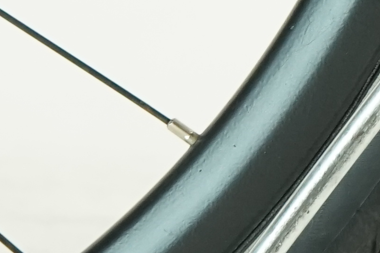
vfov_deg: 4.1
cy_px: -426
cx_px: 485
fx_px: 3441
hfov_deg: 6.3
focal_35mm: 326
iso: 1600
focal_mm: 44
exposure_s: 1/200
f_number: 5.6
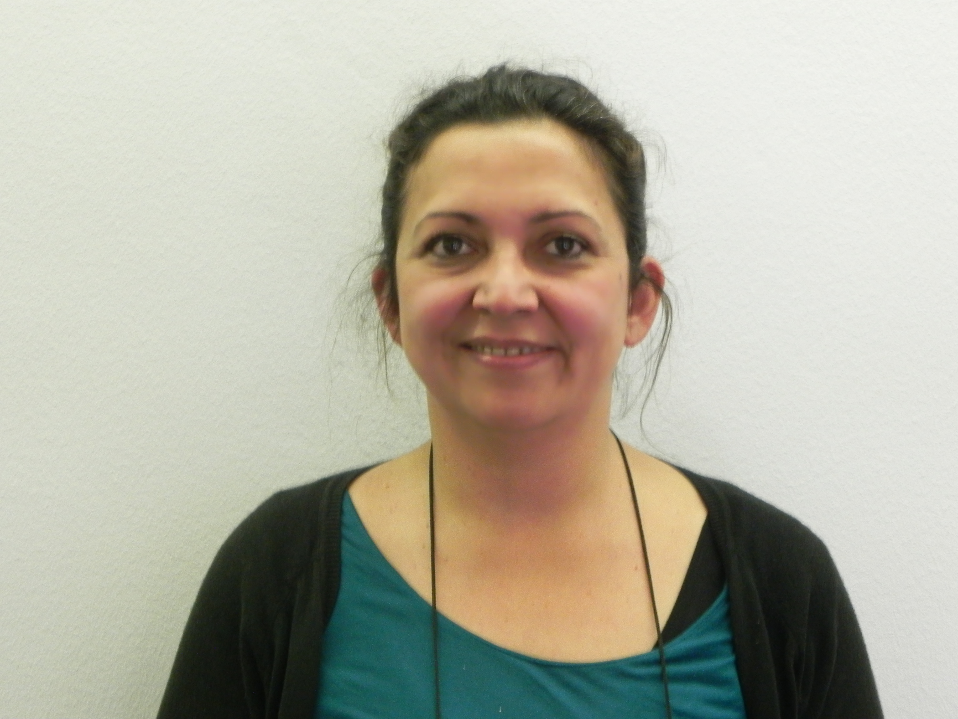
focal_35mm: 84
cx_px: 479
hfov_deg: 23.3
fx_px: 2325
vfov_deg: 17.6
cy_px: 360
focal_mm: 15.1
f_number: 4
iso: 400
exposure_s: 1/15.5
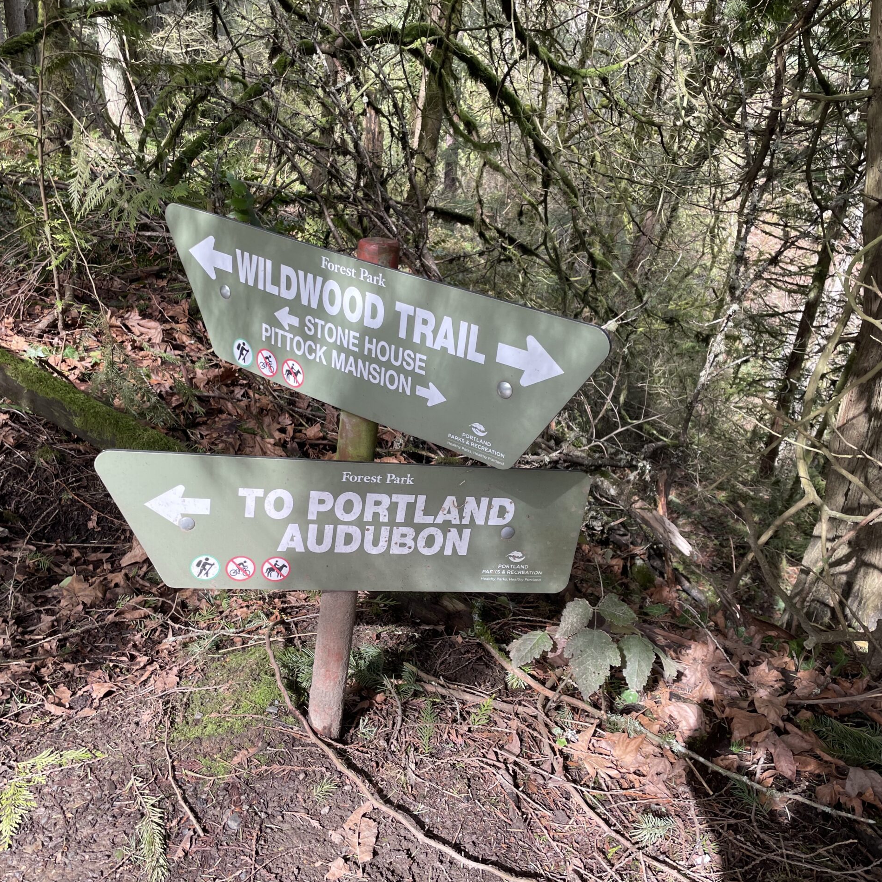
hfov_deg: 52.5
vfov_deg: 52.5
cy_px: 444
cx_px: 415
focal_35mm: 31
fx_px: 894
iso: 32
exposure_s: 1/355
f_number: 1.6
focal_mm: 4.2
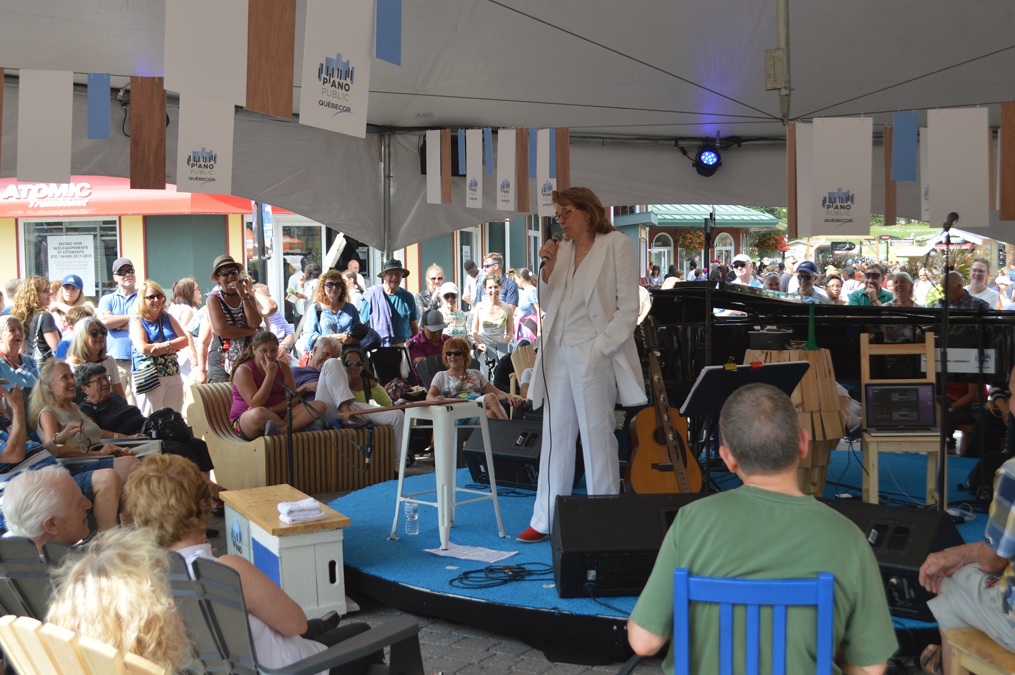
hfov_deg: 41.1
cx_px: 508
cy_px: 338
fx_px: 1352
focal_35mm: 48
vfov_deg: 28.0
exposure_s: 1/125
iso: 125
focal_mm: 32
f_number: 5.6
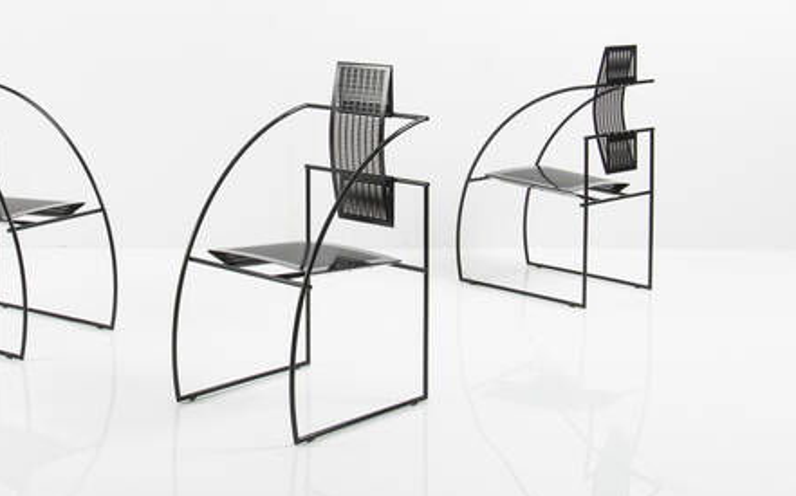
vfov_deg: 21.4
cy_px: 116
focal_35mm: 60
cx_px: 153
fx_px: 1301
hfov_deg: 33.0
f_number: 11
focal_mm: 36
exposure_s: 1/200
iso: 64
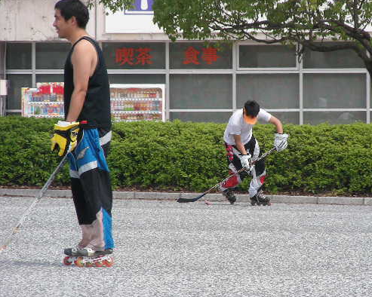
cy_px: 167
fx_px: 3753
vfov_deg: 4.5
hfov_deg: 5.7
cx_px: 241
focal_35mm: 341
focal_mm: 44.8
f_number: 4
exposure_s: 1/417
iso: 50
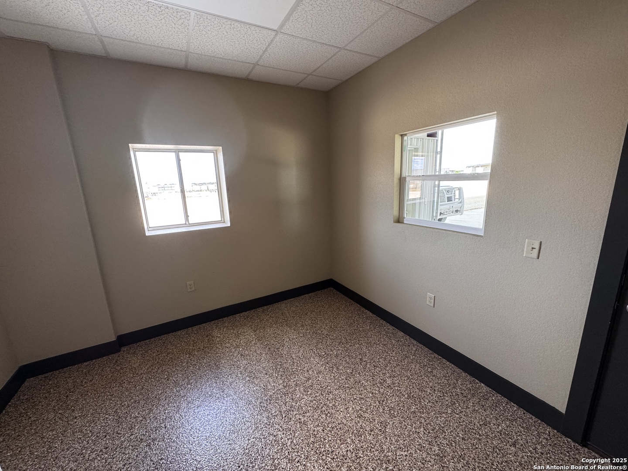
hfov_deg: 102.1
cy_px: 236
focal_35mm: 14
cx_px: 314
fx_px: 254
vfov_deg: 85.7
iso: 250
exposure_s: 1/120
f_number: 2.2
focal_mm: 2.22
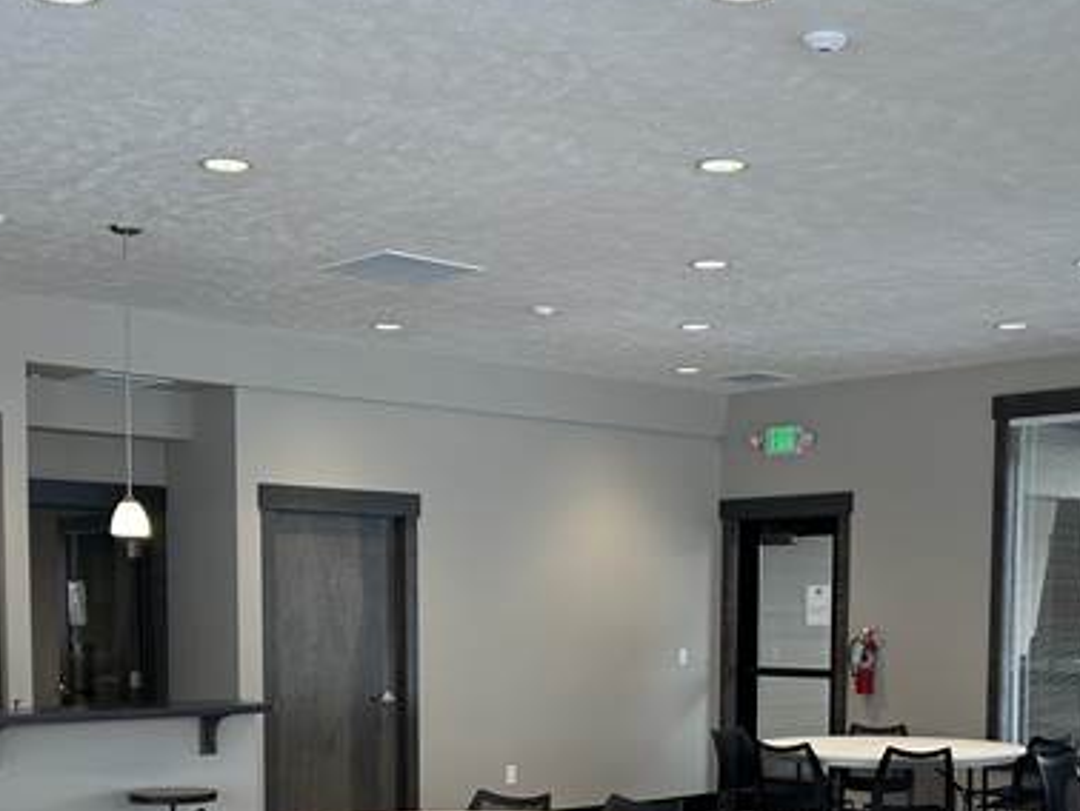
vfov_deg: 25.8
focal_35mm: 55
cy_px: 728
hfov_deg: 34.9
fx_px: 1717
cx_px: 591
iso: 40
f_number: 1.5
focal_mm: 5.7
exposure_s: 1/75
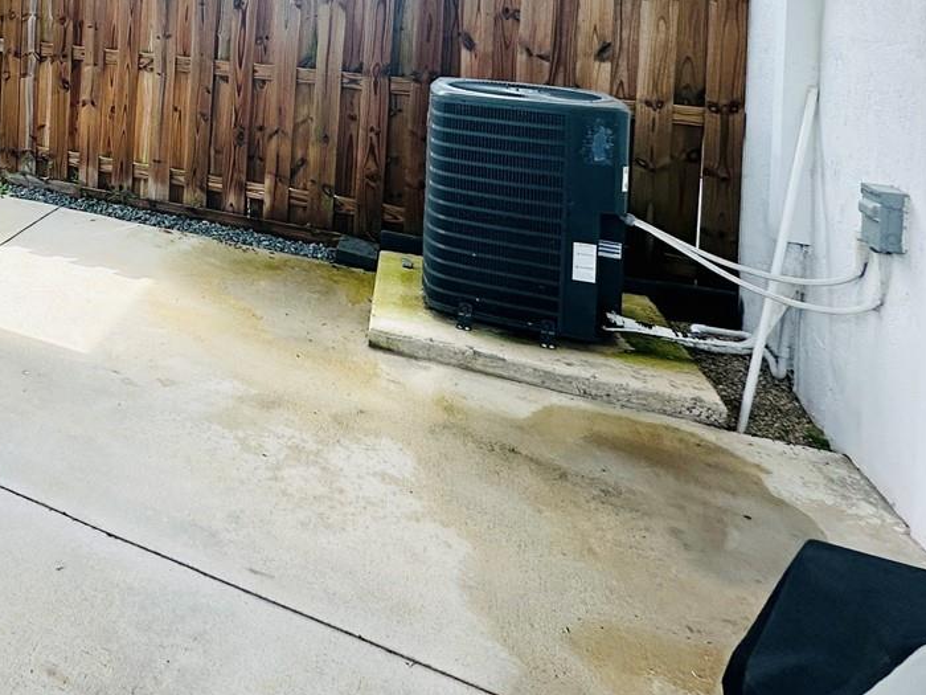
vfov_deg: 38.2
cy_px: -33
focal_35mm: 32
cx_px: -42
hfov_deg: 45.7
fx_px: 856
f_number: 2.2
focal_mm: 2.22
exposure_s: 1/609
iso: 40
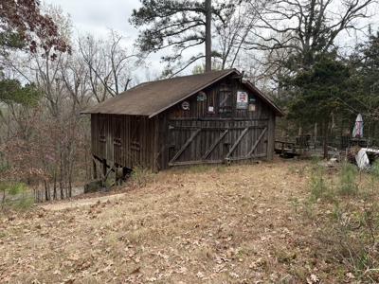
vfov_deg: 53.1
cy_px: 142
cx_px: 190
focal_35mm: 26
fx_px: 285
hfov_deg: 67.3
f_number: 1.6
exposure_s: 1/2012
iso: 64
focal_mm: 5.96
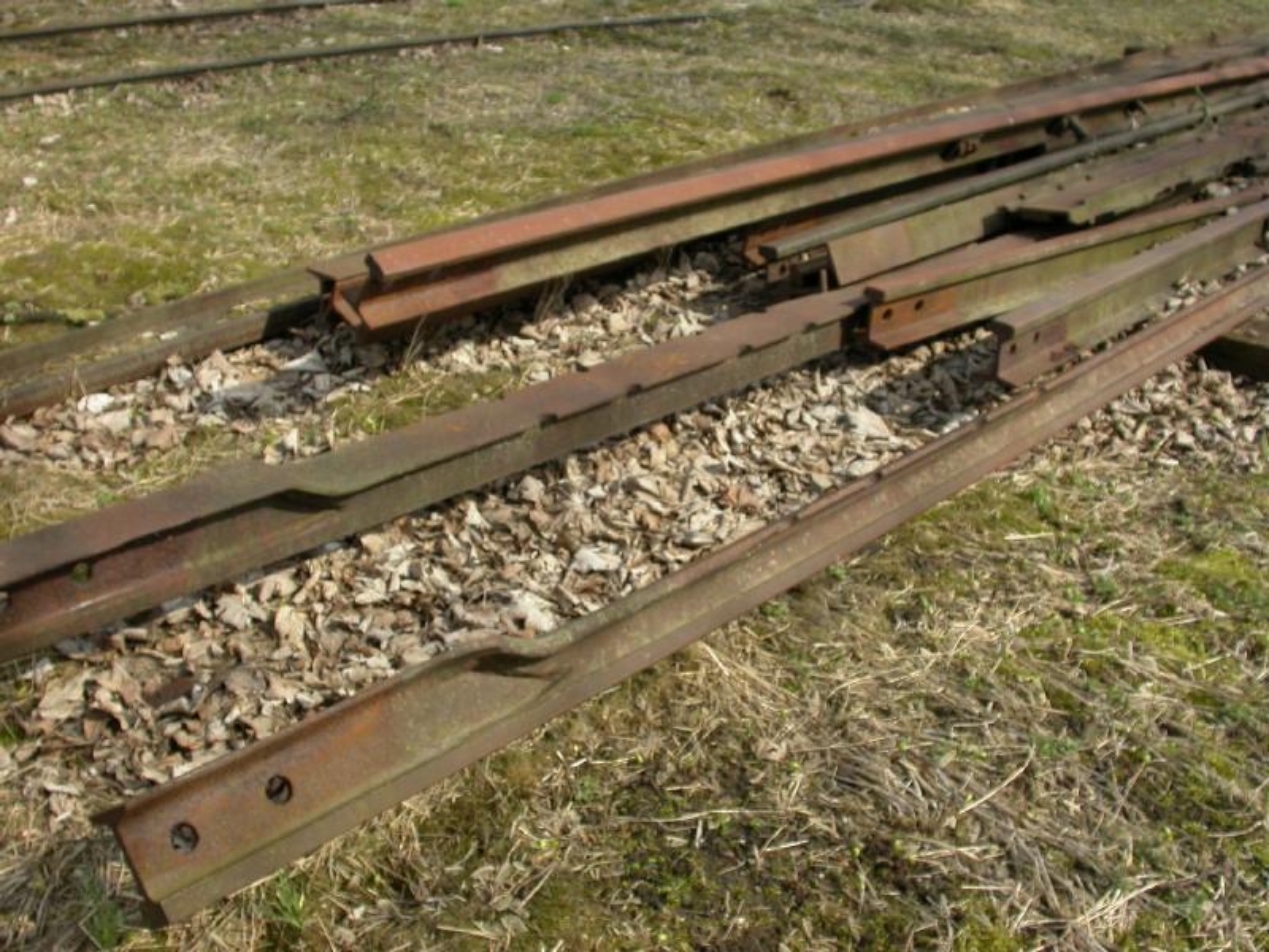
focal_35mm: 38
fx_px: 1393
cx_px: 634
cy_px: 476
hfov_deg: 49.0
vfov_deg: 37.7
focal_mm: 7.85
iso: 100
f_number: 5.3
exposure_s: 1/362
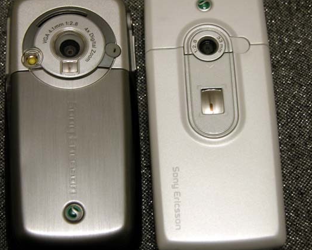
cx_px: 149
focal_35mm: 96
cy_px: 111
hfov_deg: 20.0
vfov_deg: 16.0
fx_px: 887
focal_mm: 21
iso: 100
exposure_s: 1/15.4
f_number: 3.5
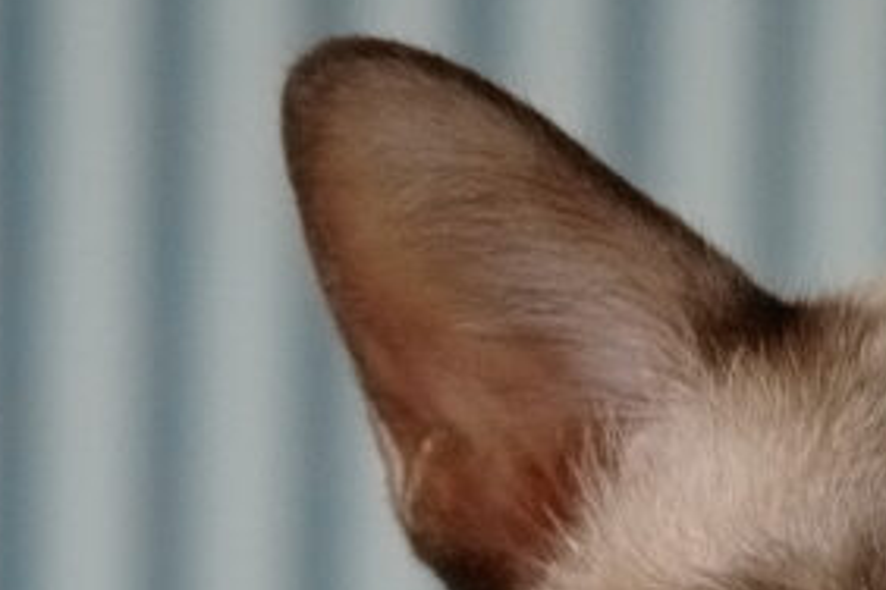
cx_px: 506
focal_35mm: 381
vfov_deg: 3.6
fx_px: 9376
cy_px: 868
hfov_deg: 5.4
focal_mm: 70
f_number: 4.5
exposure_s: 1/30
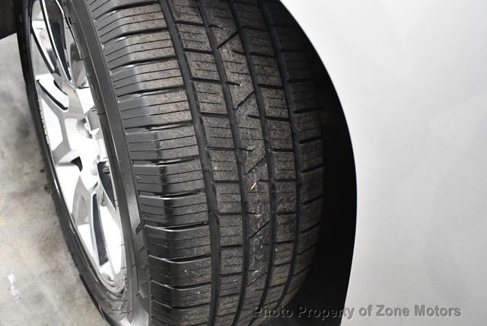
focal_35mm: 36
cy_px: 163
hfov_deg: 53.1
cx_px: 244
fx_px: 487
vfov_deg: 36.9
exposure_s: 1/125
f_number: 3.5
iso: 3200
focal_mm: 18
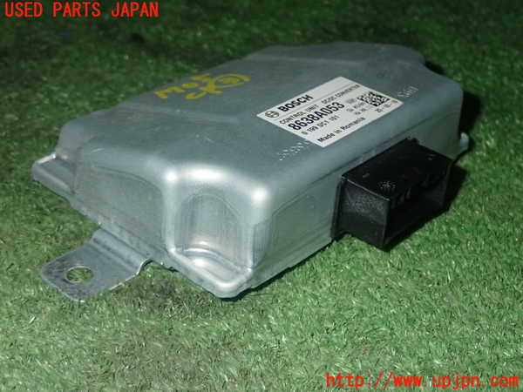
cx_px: 262
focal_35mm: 58
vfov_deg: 25.2
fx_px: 876
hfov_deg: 33.2
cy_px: 196
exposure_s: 1/60
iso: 640
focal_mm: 10.35
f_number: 10
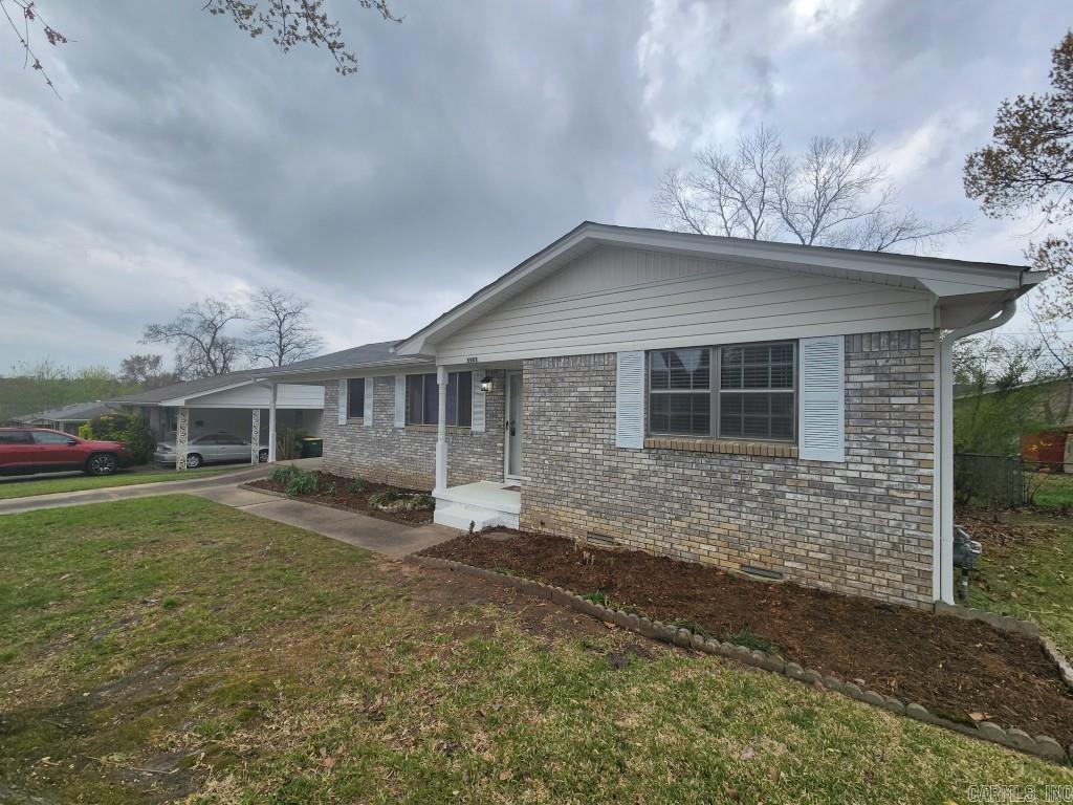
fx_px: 403
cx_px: 536
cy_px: 402
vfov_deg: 89.9
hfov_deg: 106.2
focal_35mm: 13
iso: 50
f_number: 2.2
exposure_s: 1/792
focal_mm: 2.2
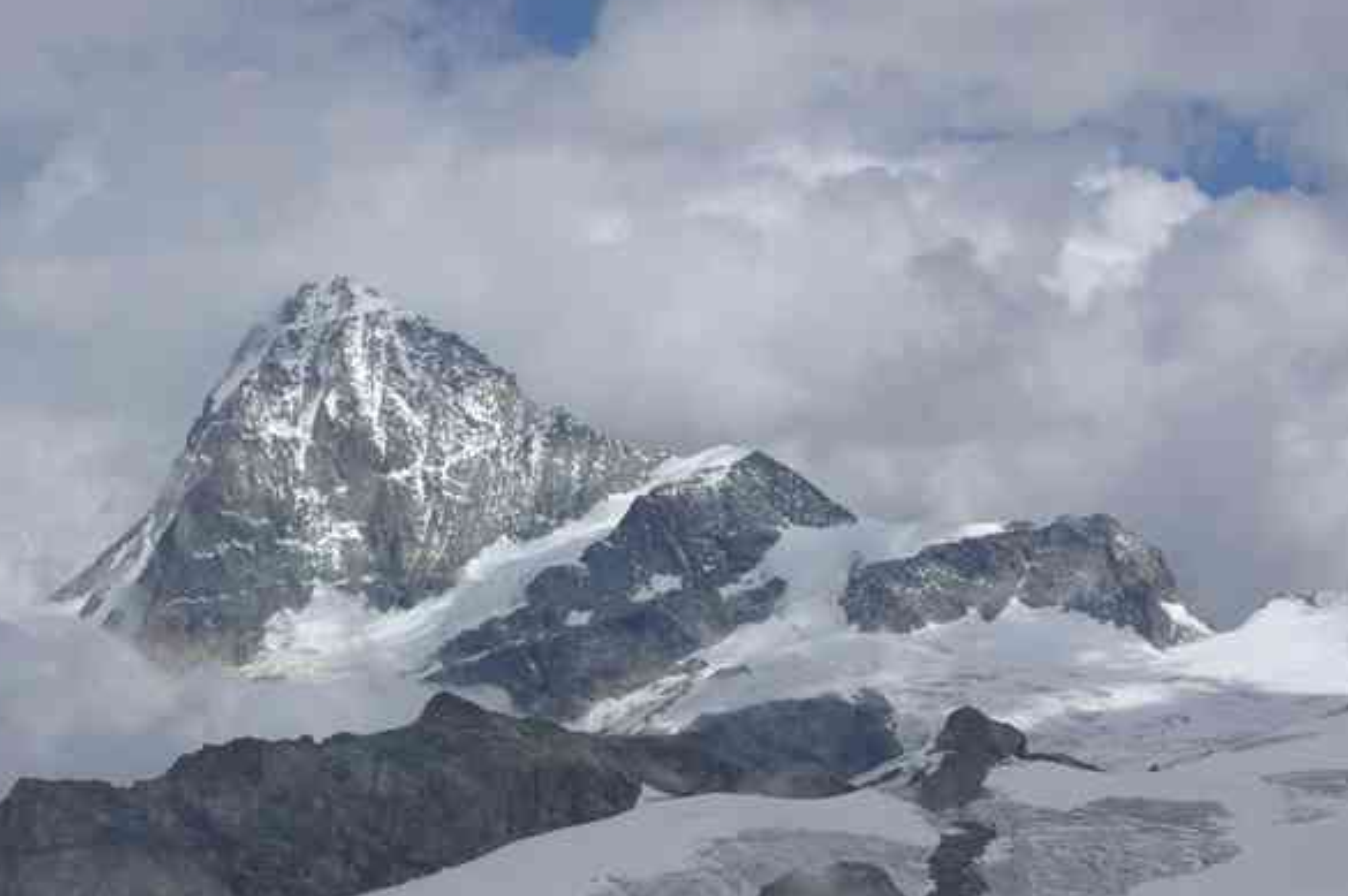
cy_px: 691
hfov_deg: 24.1
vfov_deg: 16.1
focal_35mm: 84
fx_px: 3143
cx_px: 454
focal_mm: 32.5
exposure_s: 1/500
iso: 100
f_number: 9.5
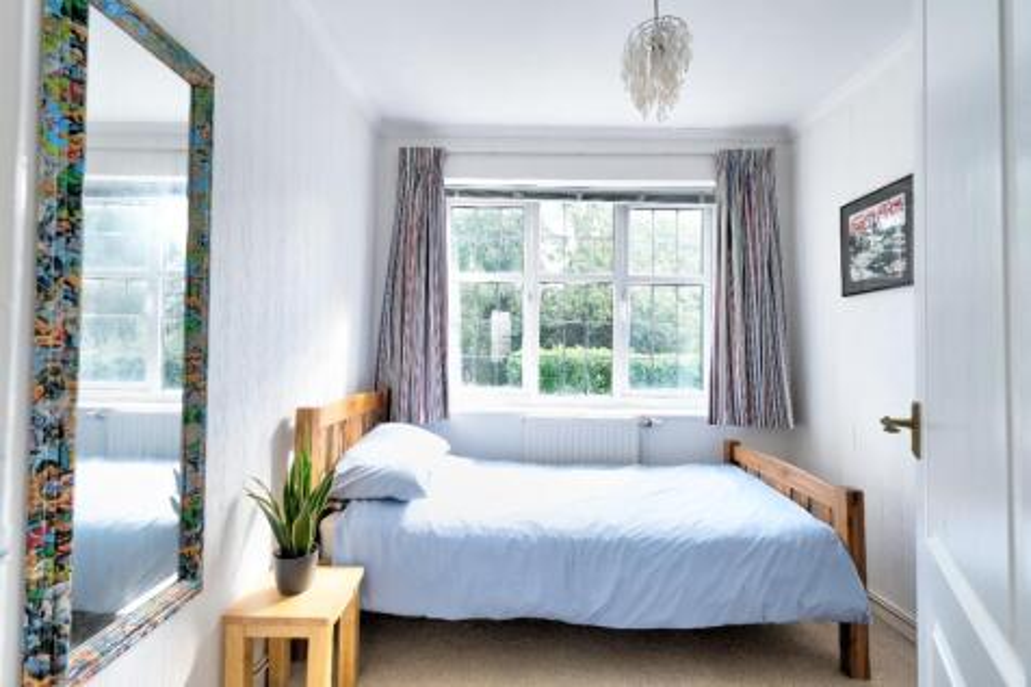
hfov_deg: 100.4
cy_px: 344
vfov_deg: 77.3
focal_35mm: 15
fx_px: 429
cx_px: 516
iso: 250
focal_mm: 10
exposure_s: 1/15
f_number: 4
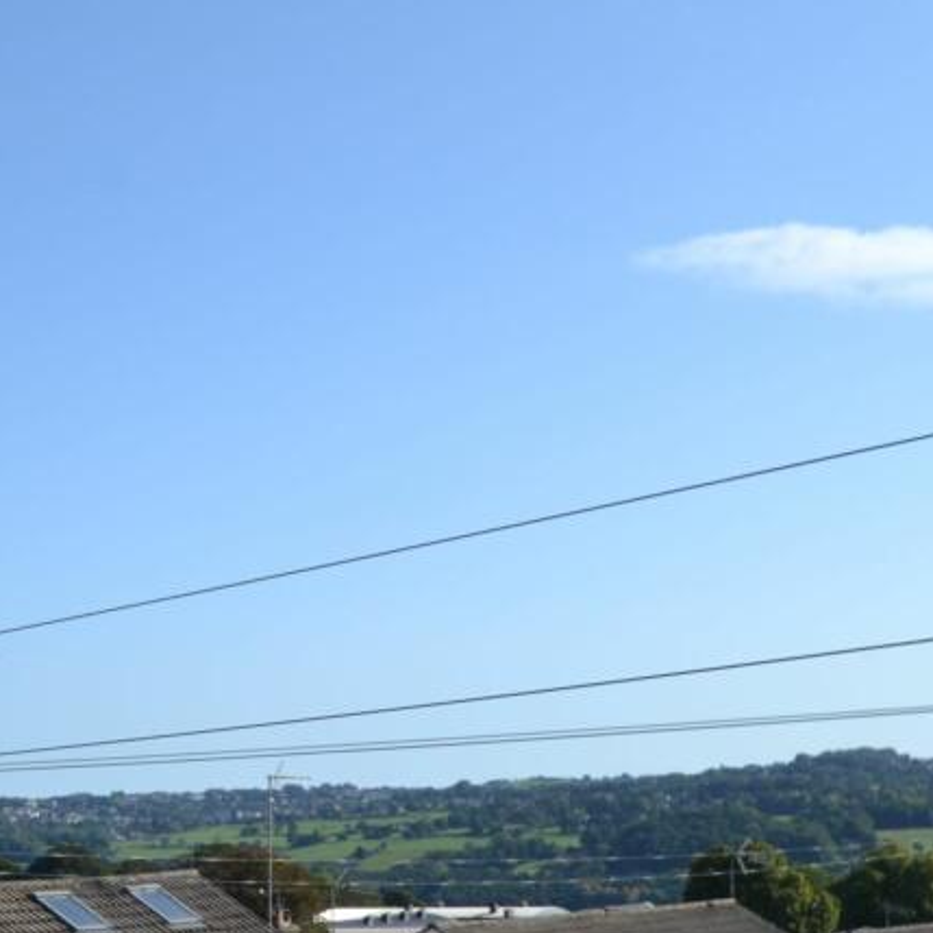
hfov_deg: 23.3
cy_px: 575
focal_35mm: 73
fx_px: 2226
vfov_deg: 23.6
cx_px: 170
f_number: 6.3
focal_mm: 24
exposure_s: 1/160
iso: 100
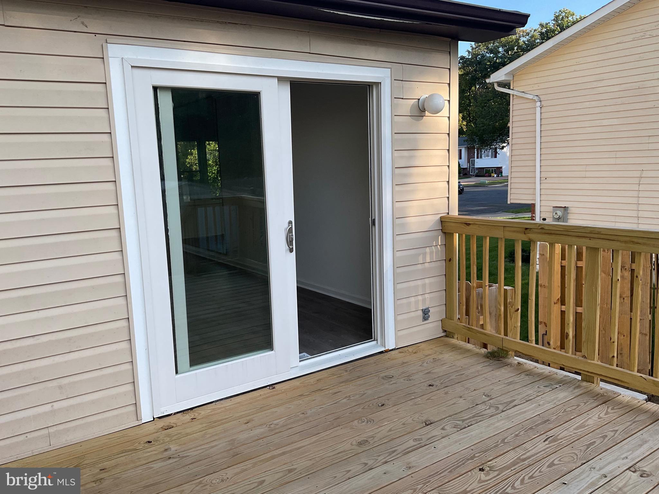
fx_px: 552
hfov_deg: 61.7
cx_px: 330
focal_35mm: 29
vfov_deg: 48.2
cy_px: 247
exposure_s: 1/391
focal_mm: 3
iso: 16
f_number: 1.8
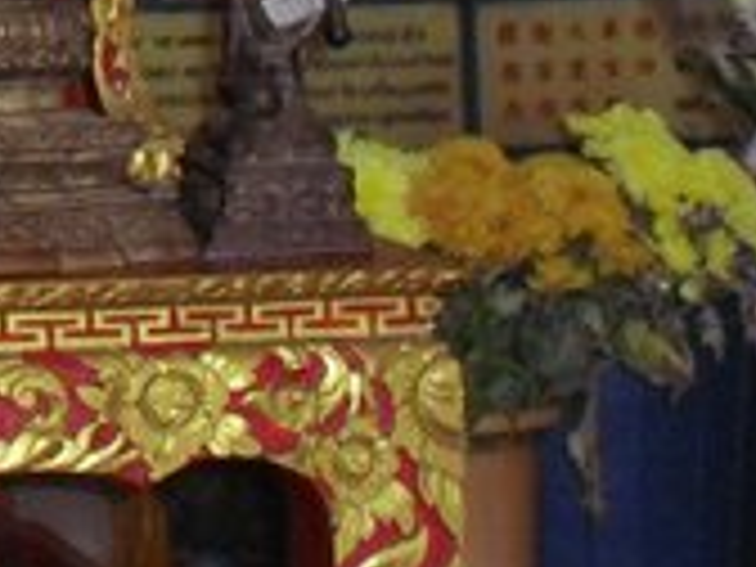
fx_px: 3953
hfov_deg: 9.8
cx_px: -968
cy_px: -378
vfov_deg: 8.0
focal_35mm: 181
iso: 200
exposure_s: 1/60
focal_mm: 6.2
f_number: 2.8
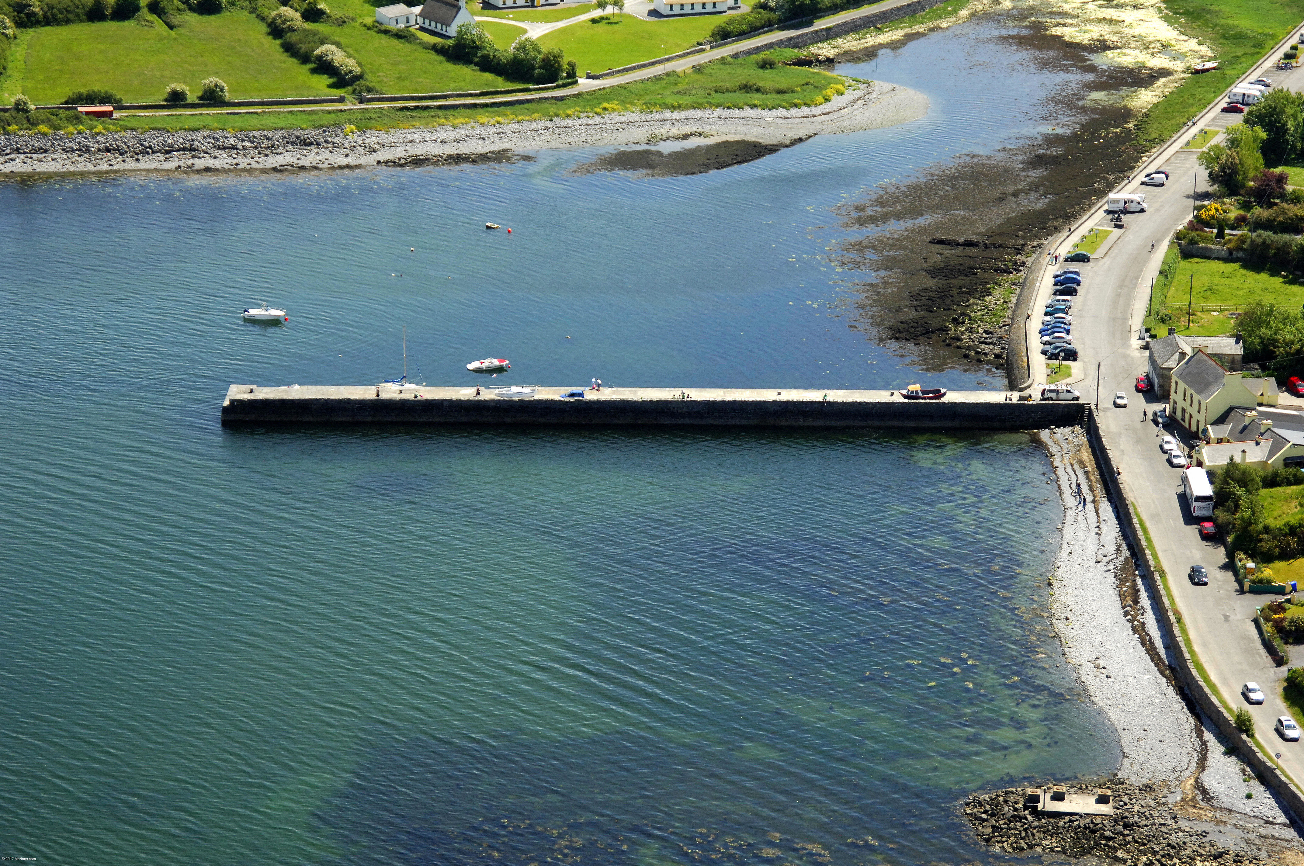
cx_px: 652
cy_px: 433
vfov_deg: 14.7
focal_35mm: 93
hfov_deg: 21.9
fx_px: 3365
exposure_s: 1/1000
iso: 400
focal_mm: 62
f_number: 6.3
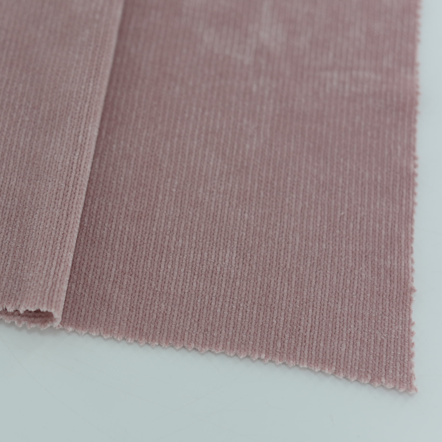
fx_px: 1011
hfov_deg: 24.3
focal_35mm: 70
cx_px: 88
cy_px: 233
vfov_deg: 24.7
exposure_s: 1/250
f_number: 3.5
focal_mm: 50
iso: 100
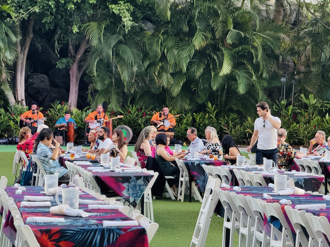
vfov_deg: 12.3
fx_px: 1144
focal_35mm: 120
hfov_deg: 16.4
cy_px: 124
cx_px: 165
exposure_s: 1/99
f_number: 2.8
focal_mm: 15.66
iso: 320
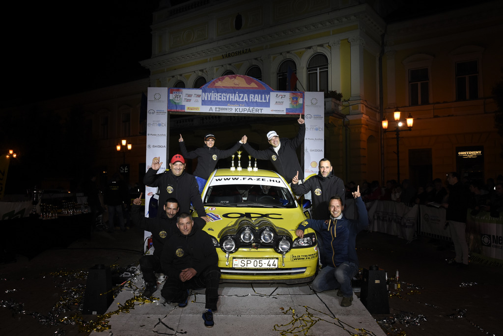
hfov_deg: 61.9
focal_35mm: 30
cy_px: 168
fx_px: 419
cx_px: 252
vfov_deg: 43.6
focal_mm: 20
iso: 800
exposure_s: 1/320
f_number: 5.6
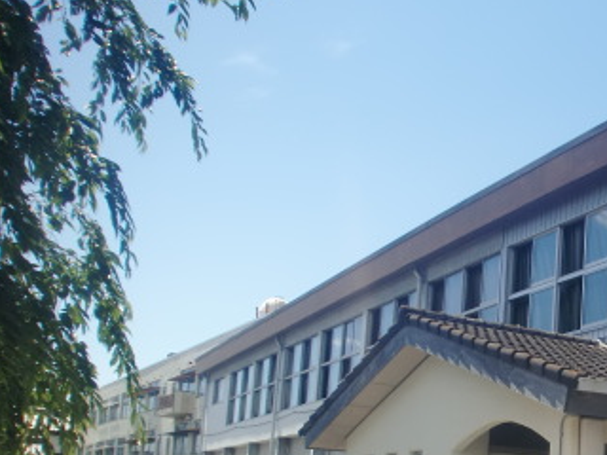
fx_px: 982
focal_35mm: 56
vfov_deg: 25.6
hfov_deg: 32.1
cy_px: 370
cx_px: 582
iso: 64
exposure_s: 1/160
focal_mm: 4.65
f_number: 7.8
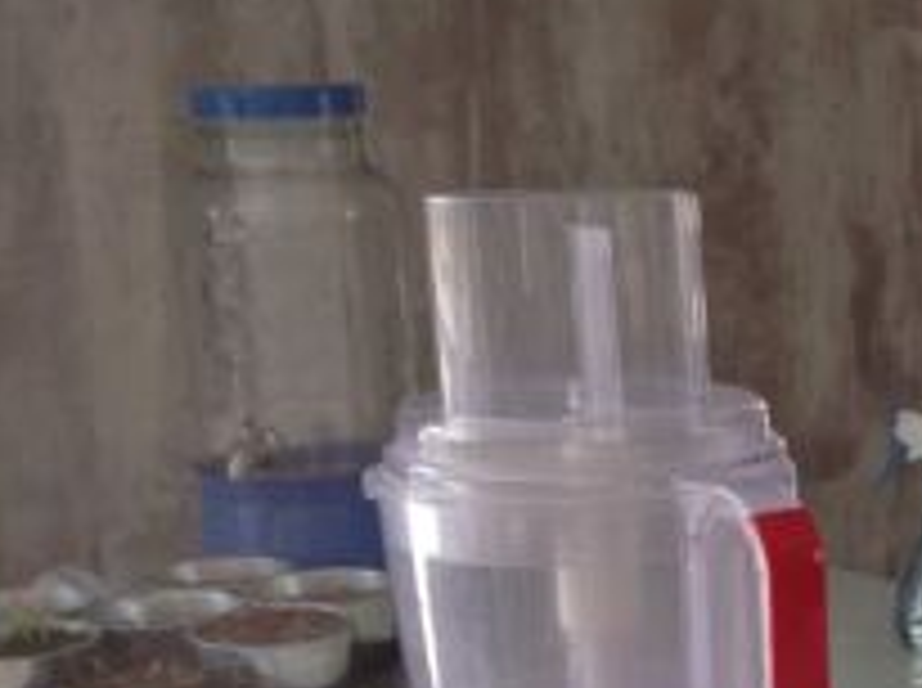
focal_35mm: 82
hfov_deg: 22.3
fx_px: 2180
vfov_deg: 17.3
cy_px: 767
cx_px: 1066
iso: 100
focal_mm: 4.28
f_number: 2.4
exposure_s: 1/120
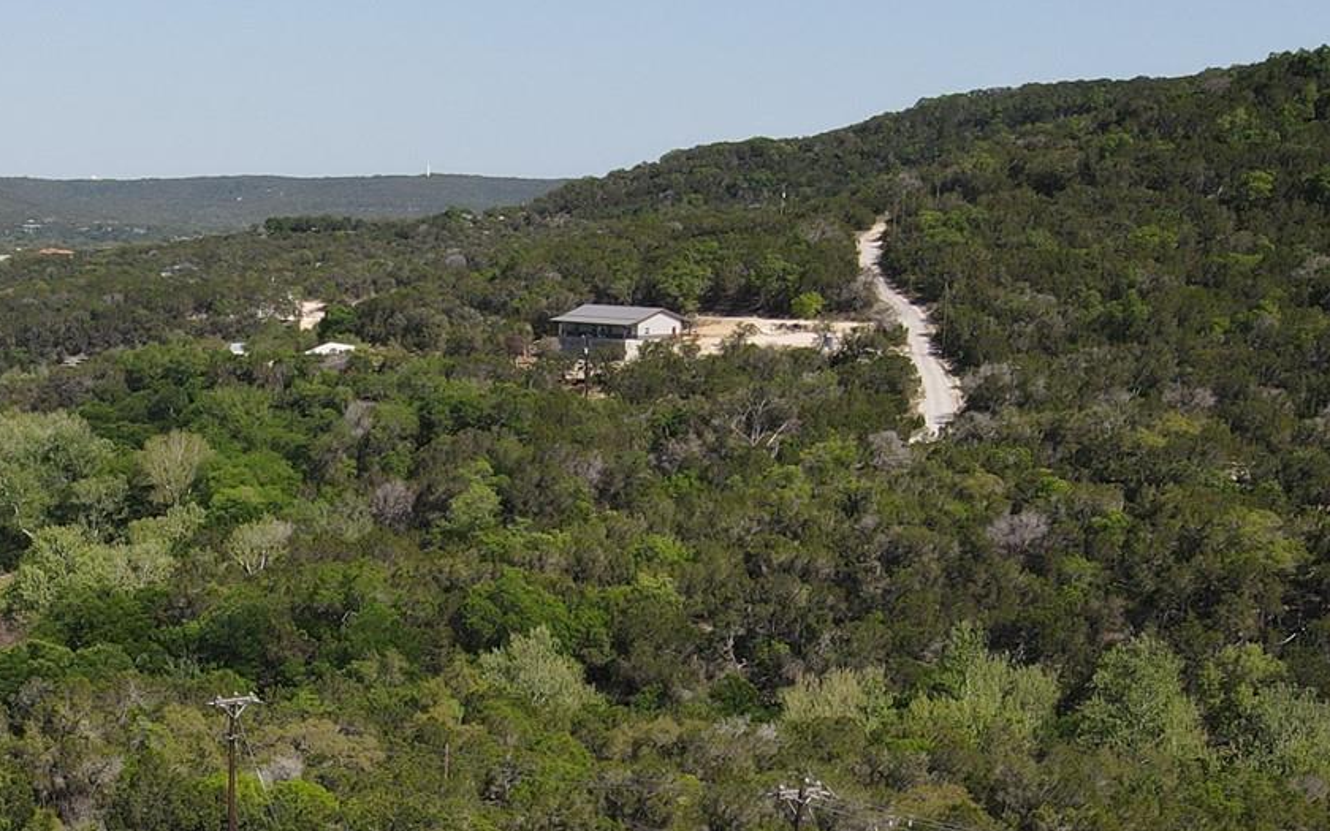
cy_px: 831
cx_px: 242
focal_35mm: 62
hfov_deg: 32.0
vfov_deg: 20.3
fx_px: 2247
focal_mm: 4.5
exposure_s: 1/800
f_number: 2.8
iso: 100
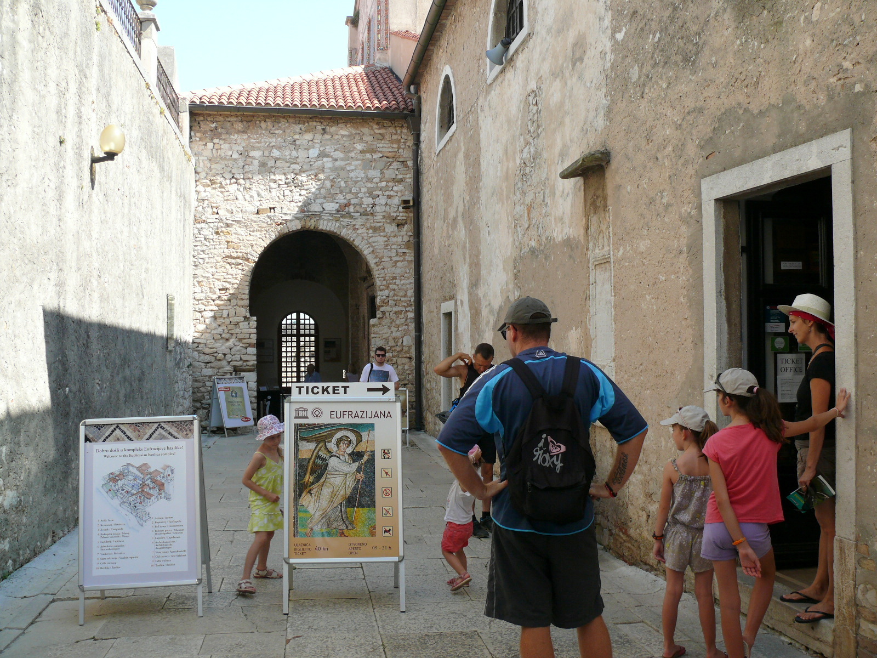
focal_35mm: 35
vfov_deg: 40.7
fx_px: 887
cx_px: 438
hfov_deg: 52.6
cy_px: 329
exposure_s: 1/100
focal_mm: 7.4
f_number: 4
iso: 100
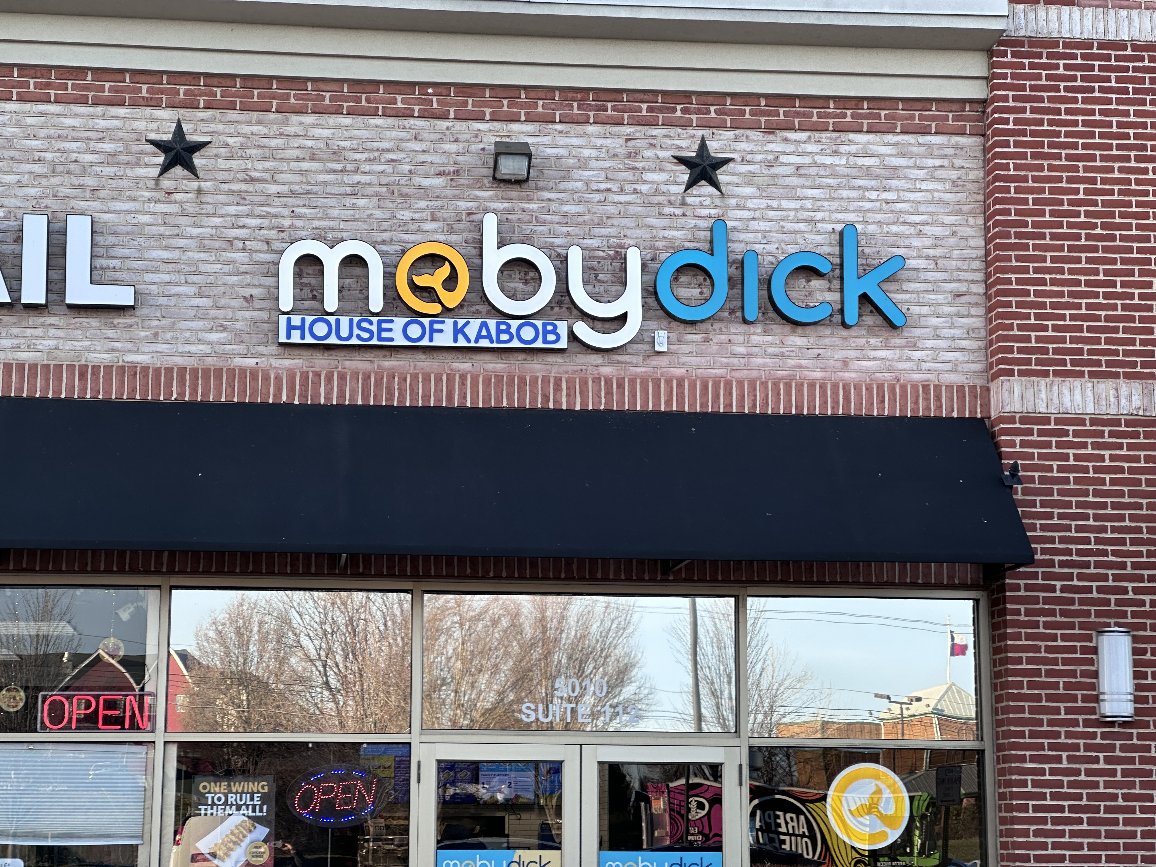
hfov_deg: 25.3
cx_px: 578
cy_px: 434
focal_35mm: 77
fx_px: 2571
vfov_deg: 19.1
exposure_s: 1/99
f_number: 2.8
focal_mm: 9
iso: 32
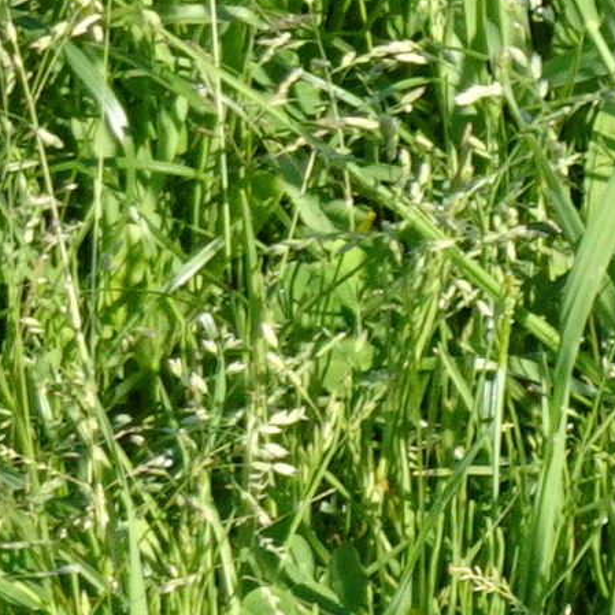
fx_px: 18774
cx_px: 2208
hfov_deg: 1.9
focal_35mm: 934
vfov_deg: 1.9
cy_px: 199
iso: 100
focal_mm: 20.59
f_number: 5.6
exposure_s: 1/200
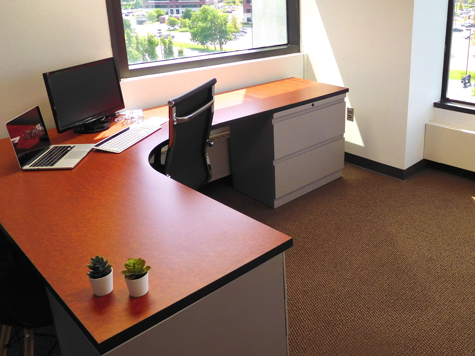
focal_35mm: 32
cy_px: 134
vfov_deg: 43.8
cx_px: 299
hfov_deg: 56.1
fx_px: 439
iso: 125
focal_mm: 4.5
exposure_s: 1/50
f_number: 3.4
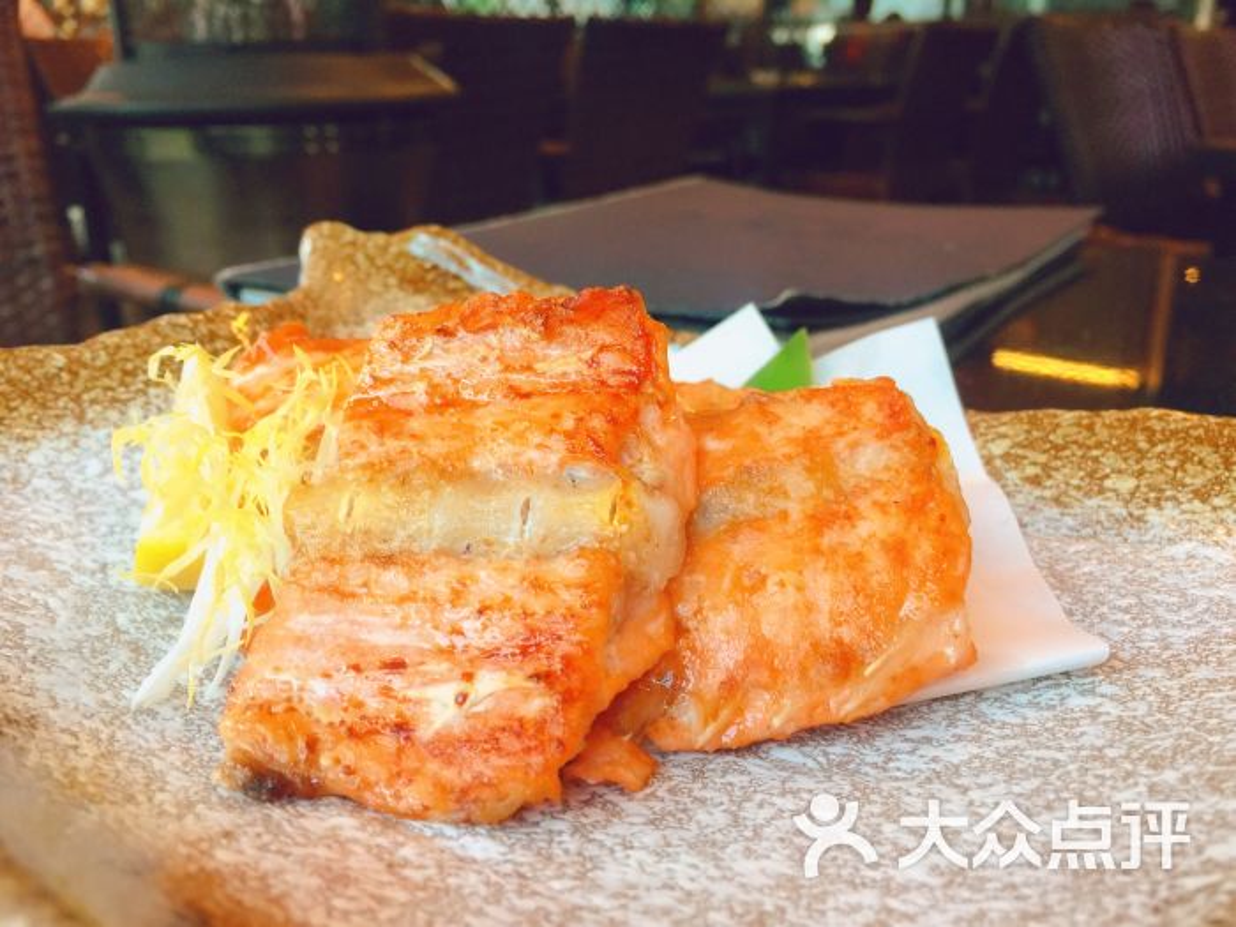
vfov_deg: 48.2
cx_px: 618
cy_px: 464
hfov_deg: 61.7
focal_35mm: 29
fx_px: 1035
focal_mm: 4.15
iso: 40
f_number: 2.2
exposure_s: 1/17
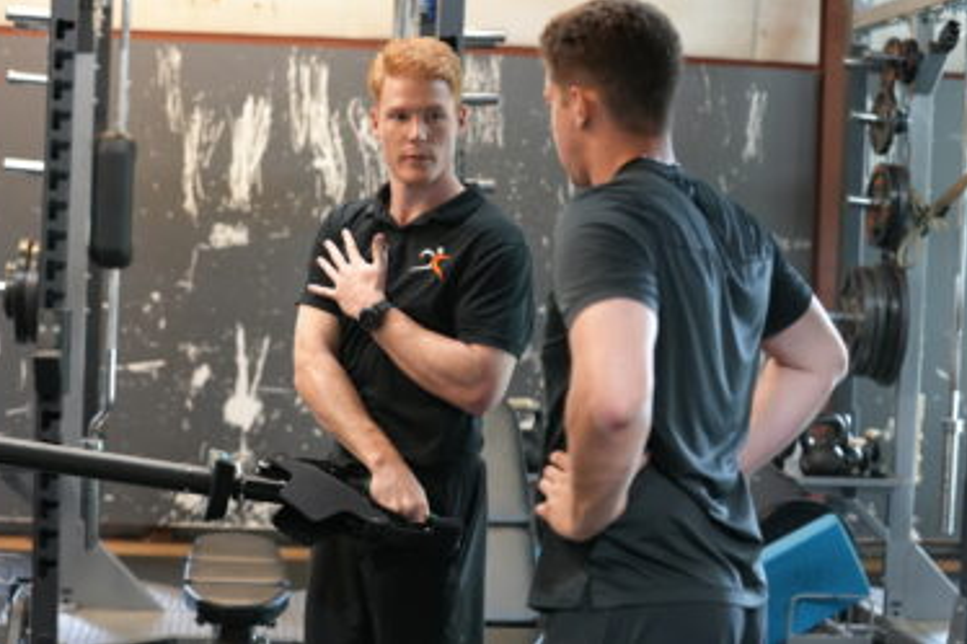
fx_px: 2040
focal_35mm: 76
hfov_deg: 26.7
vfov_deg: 17.9
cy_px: 301
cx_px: 481
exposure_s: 1/160
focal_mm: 71
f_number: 4
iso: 5000
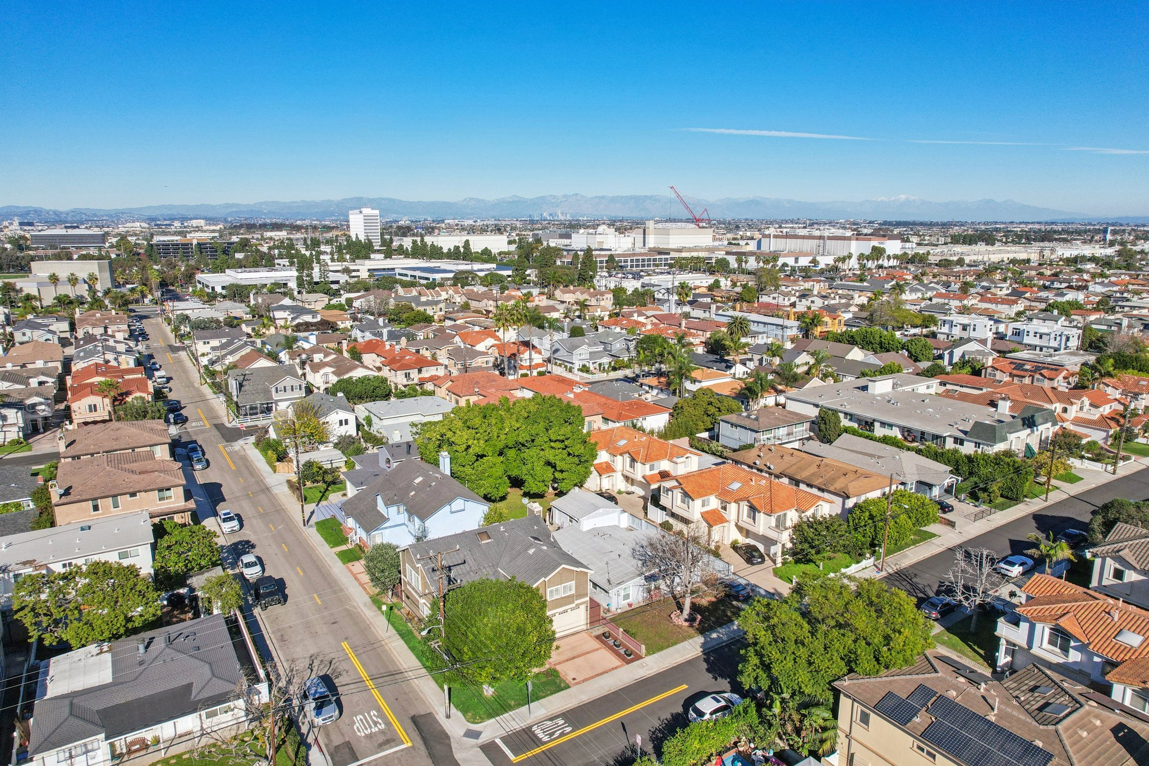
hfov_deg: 78.6
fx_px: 702
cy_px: 383
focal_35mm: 22
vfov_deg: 57.2
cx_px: 574
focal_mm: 8.38
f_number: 2.8
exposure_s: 1/3200
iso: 130
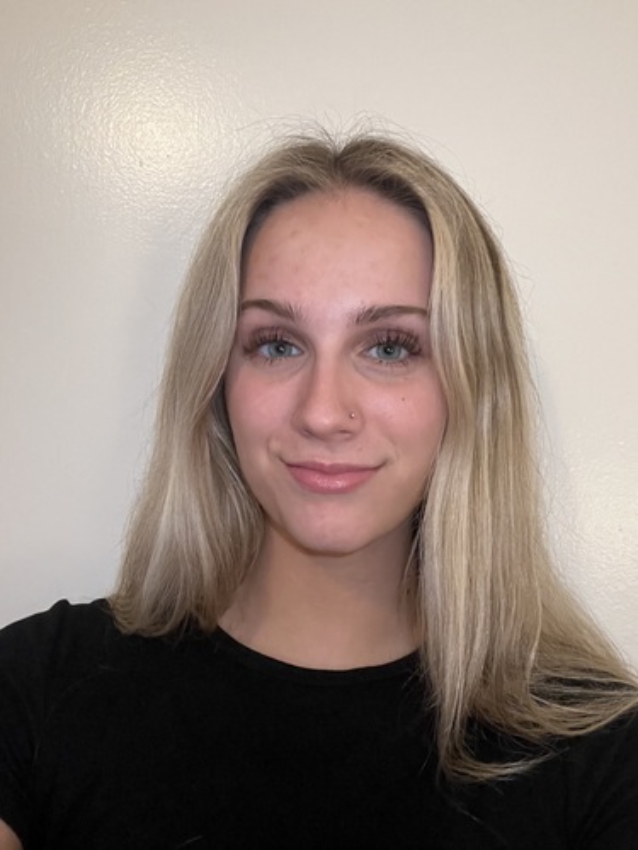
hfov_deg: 46.8
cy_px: 425
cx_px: 319
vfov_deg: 60.0
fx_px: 737
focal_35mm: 30
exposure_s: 1/30
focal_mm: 2.71
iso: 640
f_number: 2.2
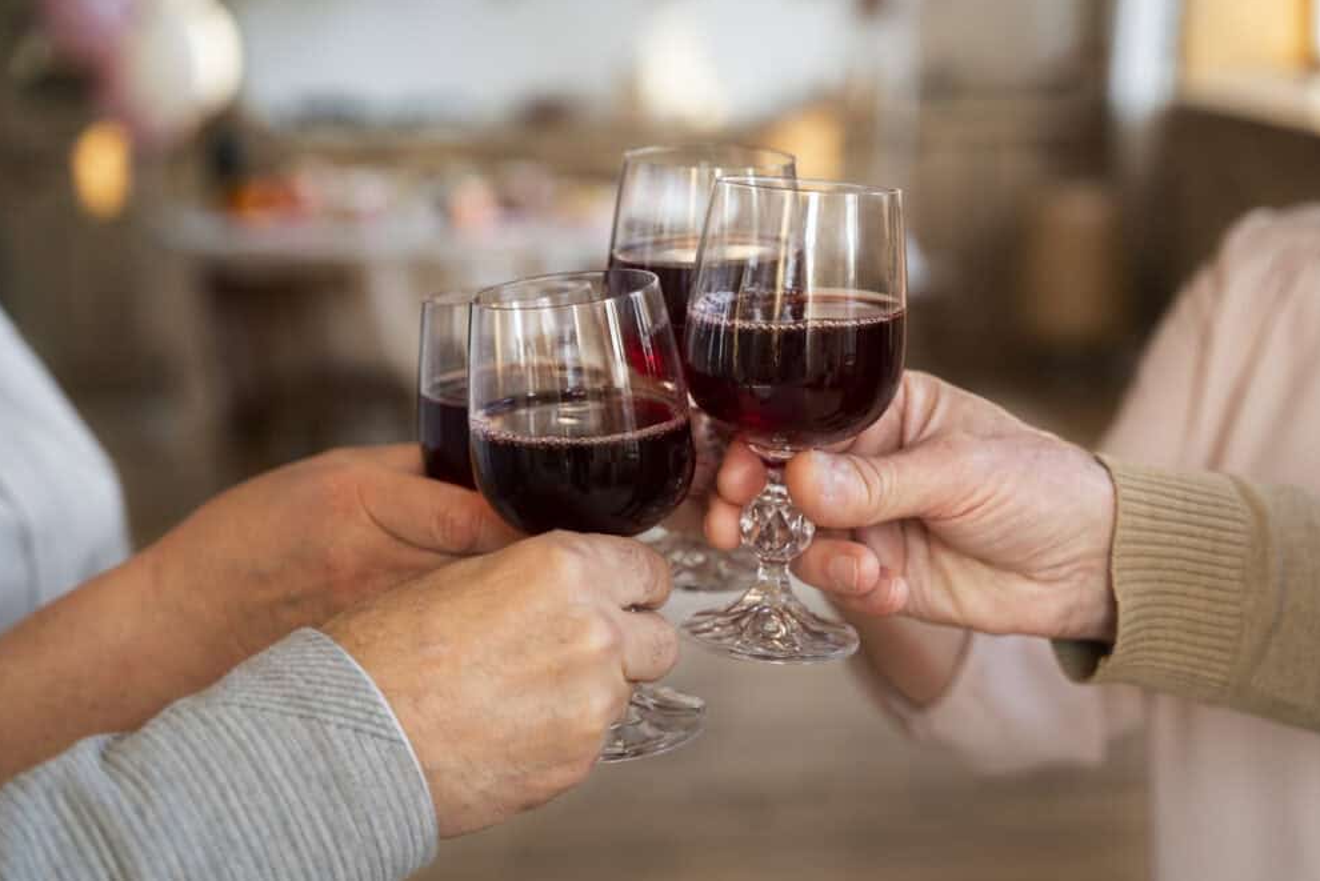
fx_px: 2245
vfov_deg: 22.2
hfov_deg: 32.8
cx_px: 675
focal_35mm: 61
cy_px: 427
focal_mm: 59.2
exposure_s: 1/160
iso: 1000
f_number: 3.5
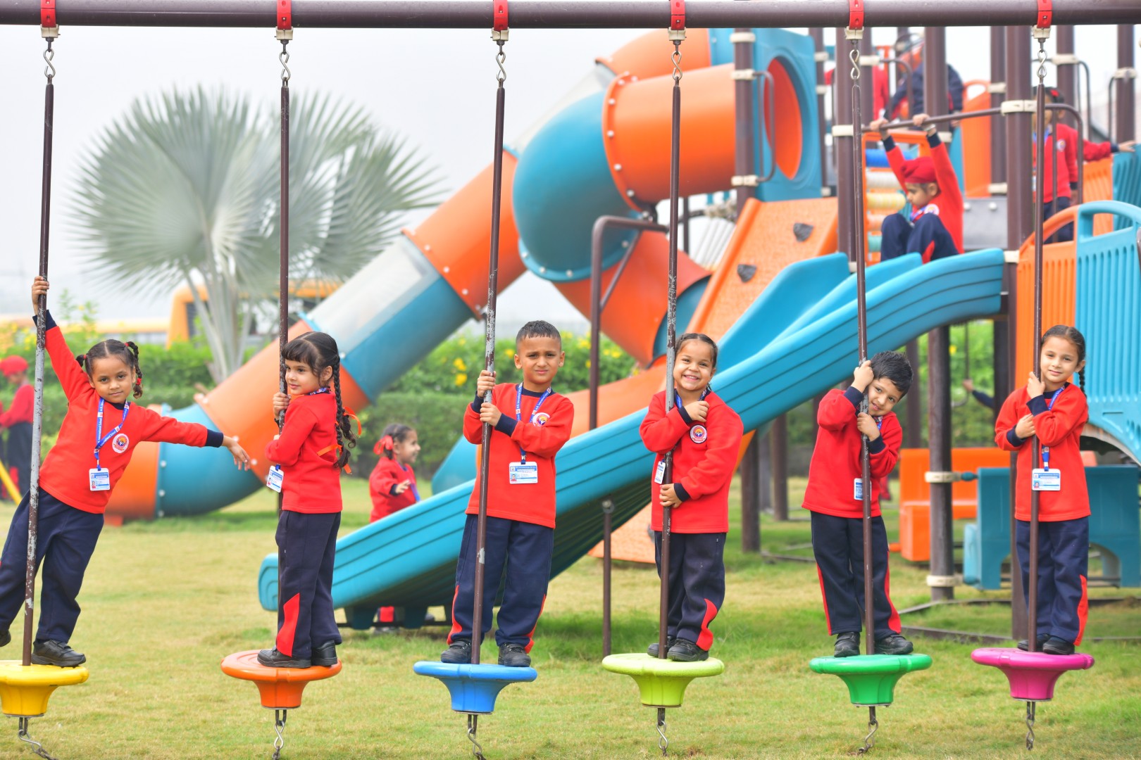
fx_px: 3169
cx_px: 570
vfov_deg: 13.7
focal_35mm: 100
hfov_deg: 20.4
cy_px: 380
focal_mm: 100
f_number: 3.5
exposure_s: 1/1000
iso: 250
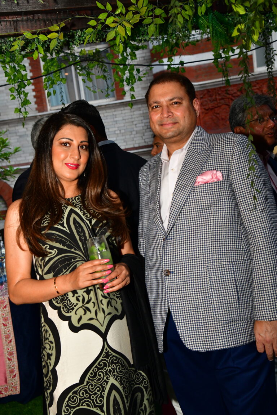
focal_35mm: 48
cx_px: 138
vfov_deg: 41.1
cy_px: 208
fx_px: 554
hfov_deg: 28.1
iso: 3200
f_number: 5.6
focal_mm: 48
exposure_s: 1/250
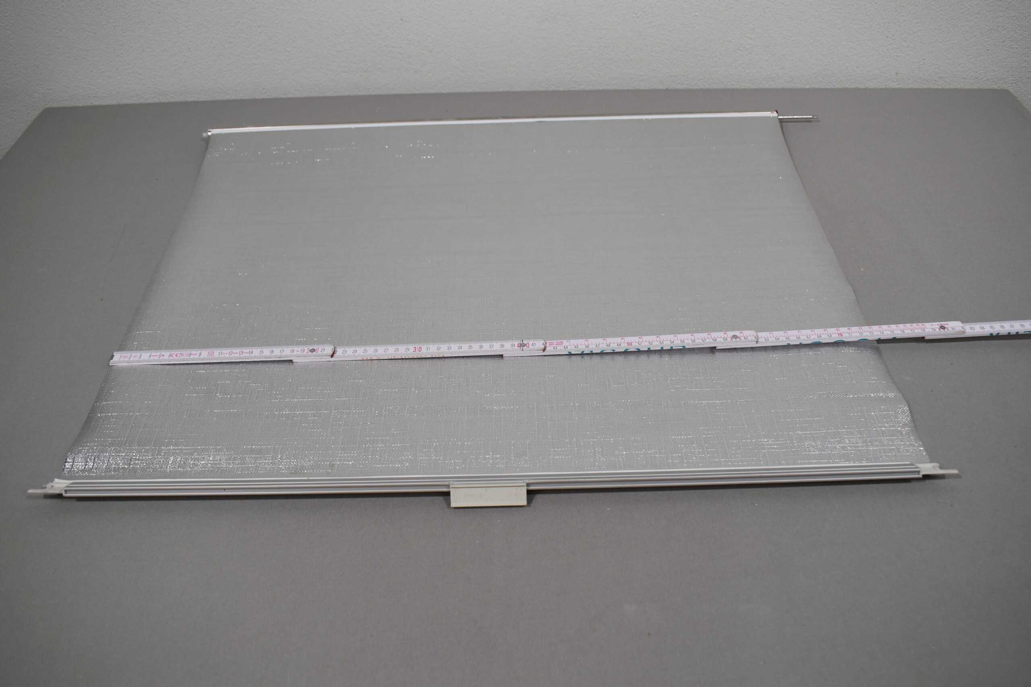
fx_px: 859
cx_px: 516
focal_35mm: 30
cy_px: 344
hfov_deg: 61.9
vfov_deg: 43.6
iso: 320
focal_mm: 20
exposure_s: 1/125
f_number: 5.6
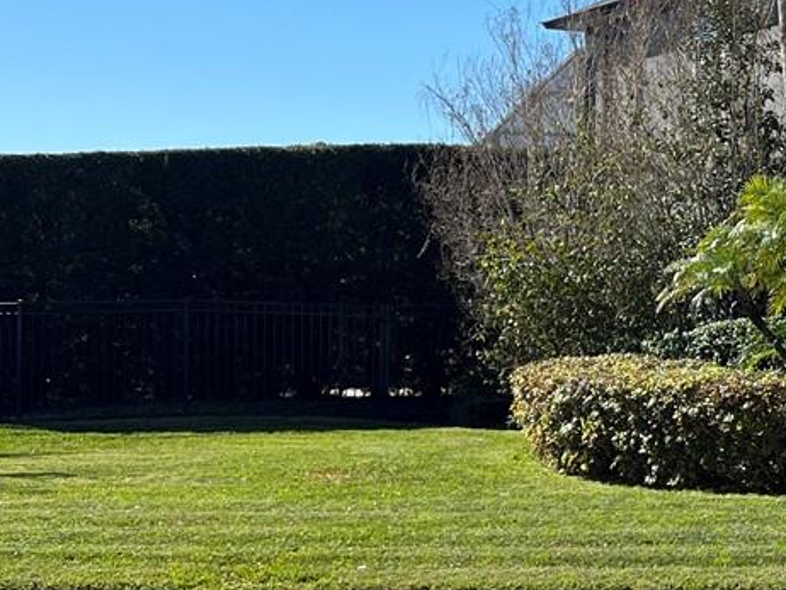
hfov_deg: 19.7
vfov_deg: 16.4
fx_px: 2045
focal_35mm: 90
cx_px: 1067
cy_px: 165
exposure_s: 1/3165
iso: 50
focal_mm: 5.7
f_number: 1.5
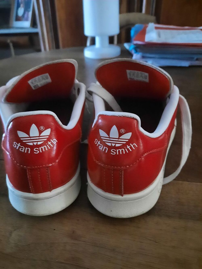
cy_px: 134
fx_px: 194
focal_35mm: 25
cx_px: 101
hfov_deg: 54.9
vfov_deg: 69.4
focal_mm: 4.6
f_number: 2
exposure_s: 1/10
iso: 2000
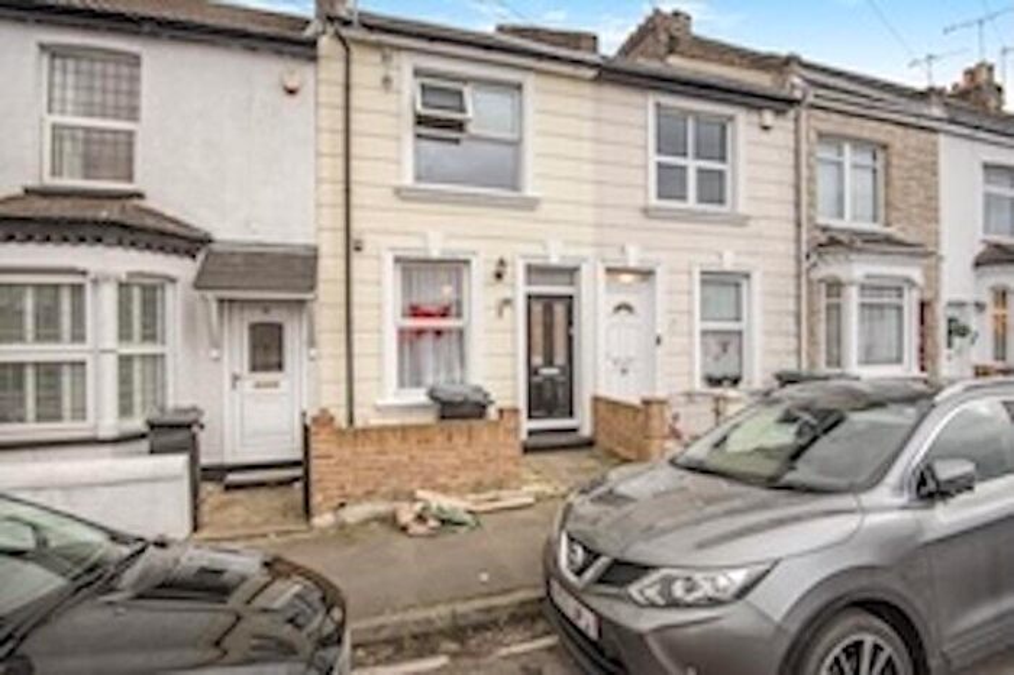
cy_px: 338
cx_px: 507
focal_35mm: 16
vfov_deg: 73.7
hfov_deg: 96.8
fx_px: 450
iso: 100
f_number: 8
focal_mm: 16
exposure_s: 1/6
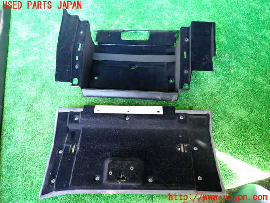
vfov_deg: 54.9
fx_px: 195
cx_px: 135
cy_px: 102
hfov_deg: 69.4
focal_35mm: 25
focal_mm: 4.5
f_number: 2
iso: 500
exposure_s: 1/30
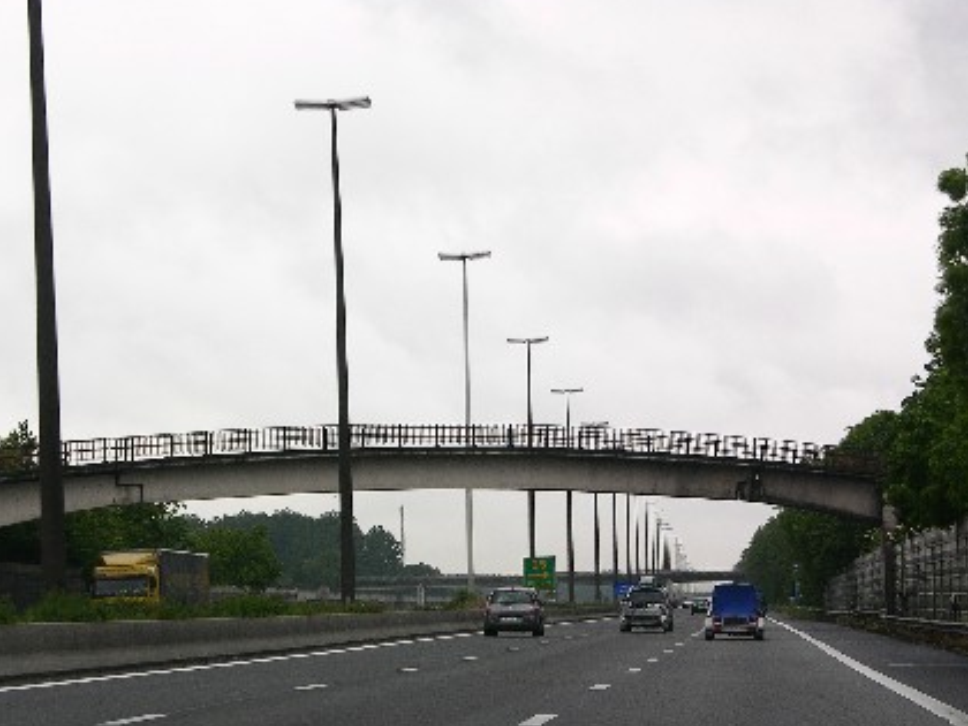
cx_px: 481
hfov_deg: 15.2
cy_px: 477
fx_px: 3635
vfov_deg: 11.4
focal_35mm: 130
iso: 50
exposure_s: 1/110
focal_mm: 23.7
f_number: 4.5
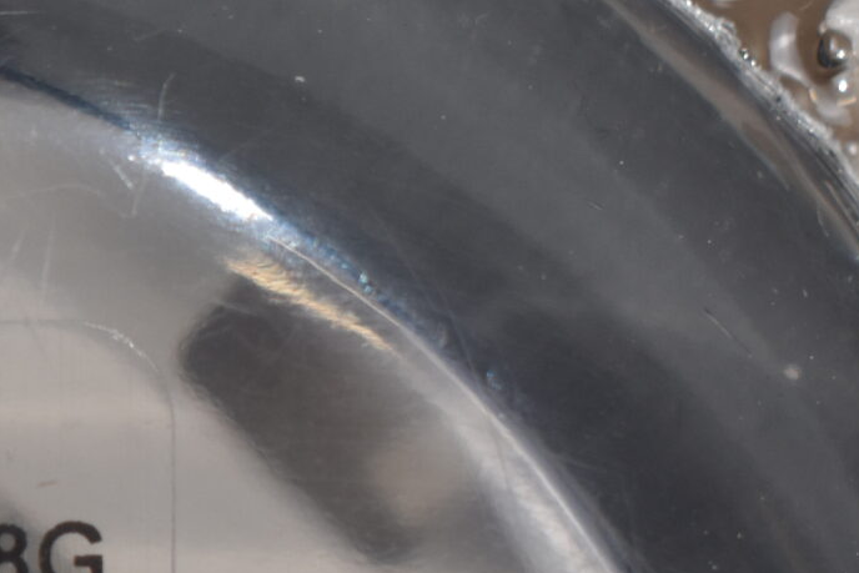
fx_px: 5059
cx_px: -402
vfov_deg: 6.4
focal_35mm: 212
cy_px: 676
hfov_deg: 9.5
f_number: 8
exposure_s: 1/60
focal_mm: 38
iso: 400
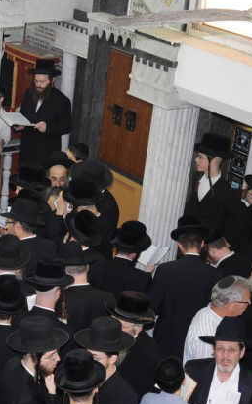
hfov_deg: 13.1
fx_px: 1033
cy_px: 315
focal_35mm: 94
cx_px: -141
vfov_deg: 21.8
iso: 640
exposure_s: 1/100
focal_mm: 22
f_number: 5.6
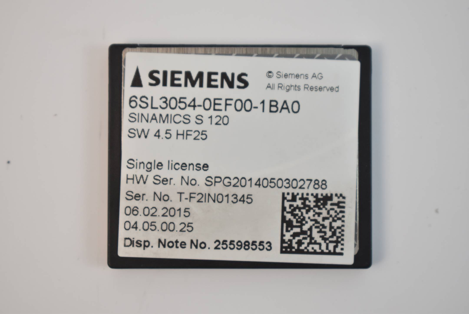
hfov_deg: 24.6
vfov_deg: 16.6
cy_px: 157
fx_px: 1076
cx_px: 234
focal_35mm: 82
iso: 320
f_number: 5.6
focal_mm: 55
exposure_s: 1/100
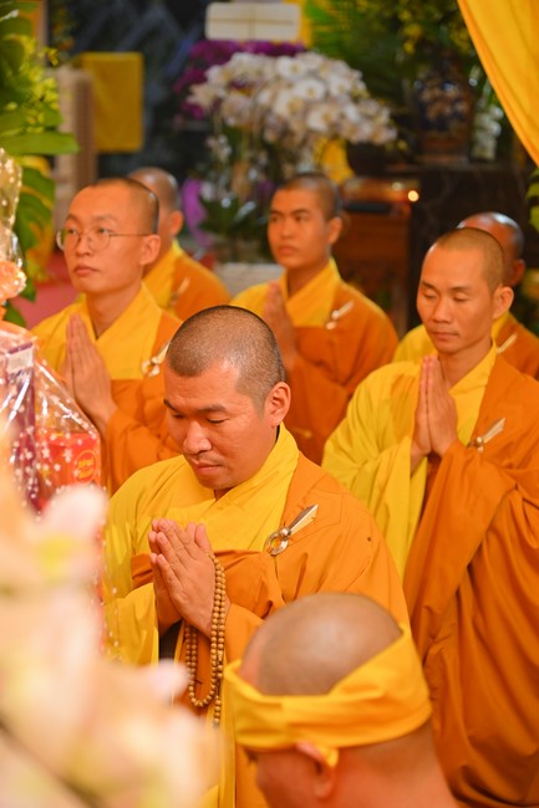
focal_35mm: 85
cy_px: 404
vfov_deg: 23.9
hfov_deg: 16.1
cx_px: 270
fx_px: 1910
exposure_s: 1/125
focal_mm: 85
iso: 1250
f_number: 4.5
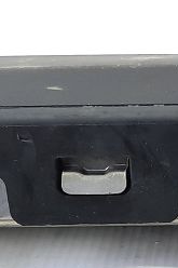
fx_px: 936
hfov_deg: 10.7
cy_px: 197
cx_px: 216
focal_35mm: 126
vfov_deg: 16.2
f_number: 2
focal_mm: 4.6
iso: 125
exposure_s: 1/50
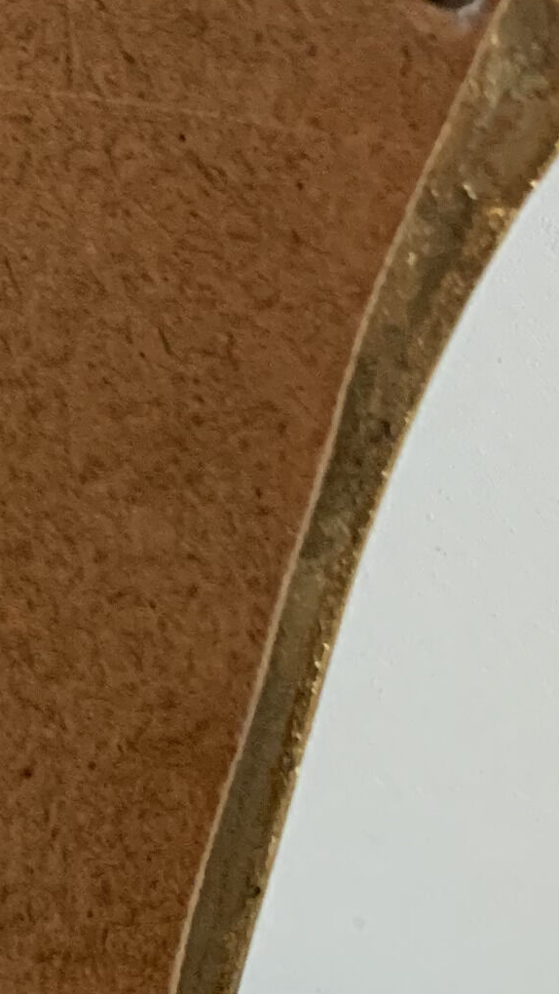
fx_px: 2950
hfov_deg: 10.1
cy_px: -27
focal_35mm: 112
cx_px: -488
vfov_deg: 18.6
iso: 250
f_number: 1.8
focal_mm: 4.25
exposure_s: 1/50
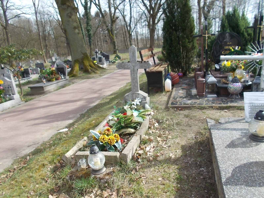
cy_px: 99
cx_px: 132
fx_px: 198
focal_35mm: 26
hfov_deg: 67.3
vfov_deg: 53.1
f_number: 3.2
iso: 80
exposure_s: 1/500
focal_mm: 4.6
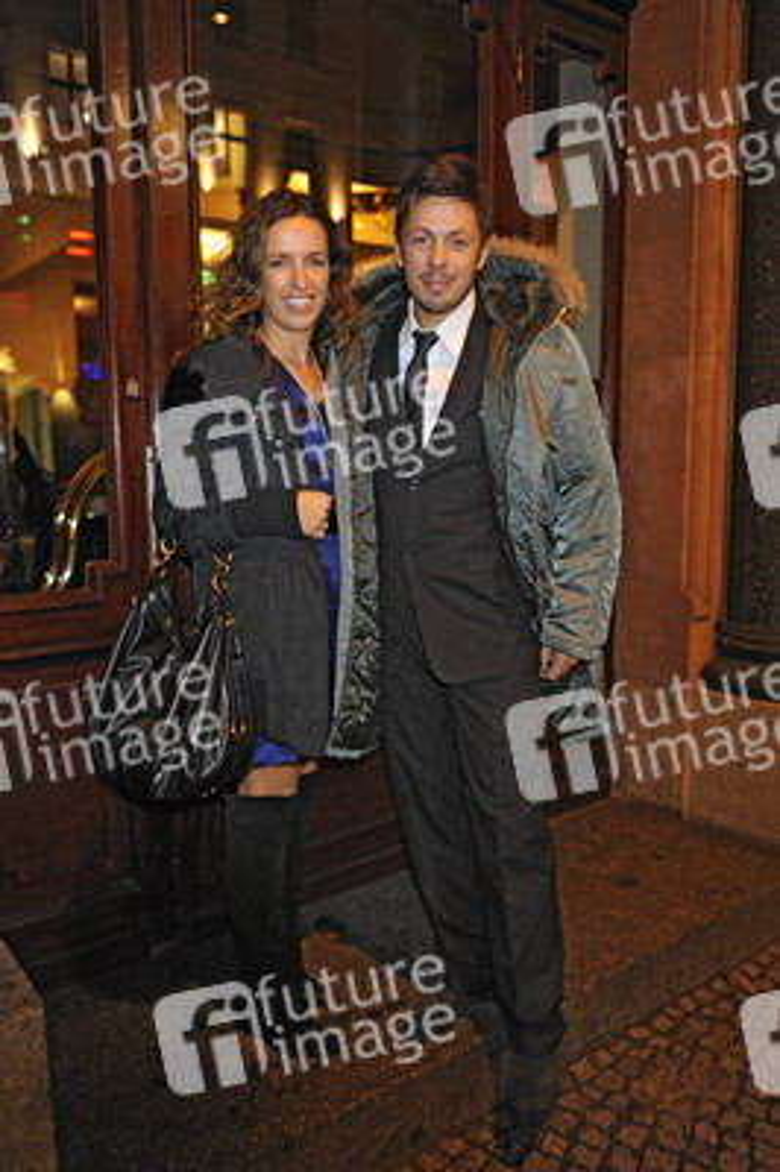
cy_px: 586
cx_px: 390
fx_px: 944
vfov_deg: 63.7
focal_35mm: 29
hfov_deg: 44.9
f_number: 3.2
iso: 1600
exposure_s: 1/30
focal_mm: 29
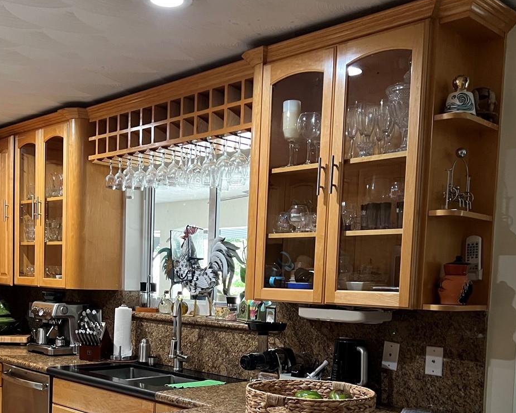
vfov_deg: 33.4
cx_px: 201
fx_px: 672
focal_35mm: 44
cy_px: 312
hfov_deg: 41.8
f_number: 1.5
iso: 320
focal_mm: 5.7
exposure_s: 1/60
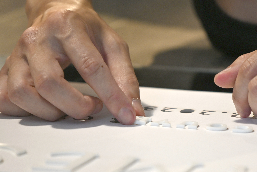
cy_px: 96
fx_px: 1383
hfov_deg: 10.6
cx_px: 167
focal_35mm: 194
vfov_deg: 7.1
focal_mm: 85
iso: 200
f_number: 3.5
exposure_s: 1/10
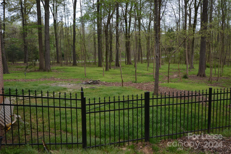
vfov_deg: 36.9
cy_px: 77
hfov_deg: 53.1
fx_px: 231
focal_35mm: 36
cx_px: 116
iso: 110
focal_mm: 24
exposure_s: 1/125
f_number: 5.6
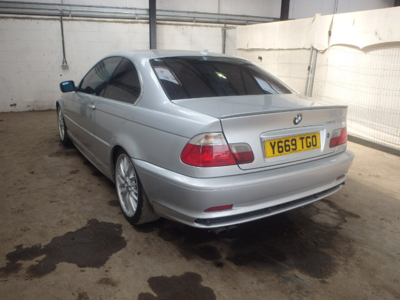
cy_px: 150
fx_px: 324
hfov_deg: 63.4
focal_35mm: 28
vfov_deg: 49.7
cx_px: 200
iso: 125
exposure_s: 1/60
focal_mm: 5
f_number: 3.9
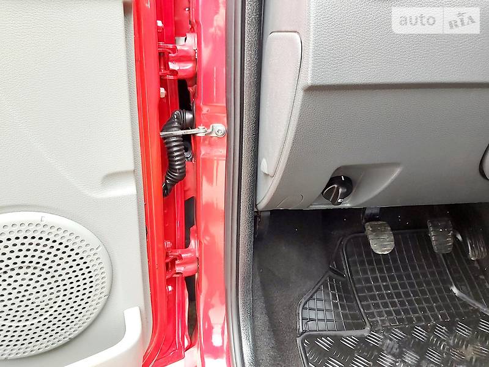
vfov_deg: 53.1
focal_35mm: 26
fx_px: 367
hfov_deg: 67.3
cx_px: 244
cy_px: 184
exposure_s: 1/50
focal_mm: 3.9
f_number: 1.7
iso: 200
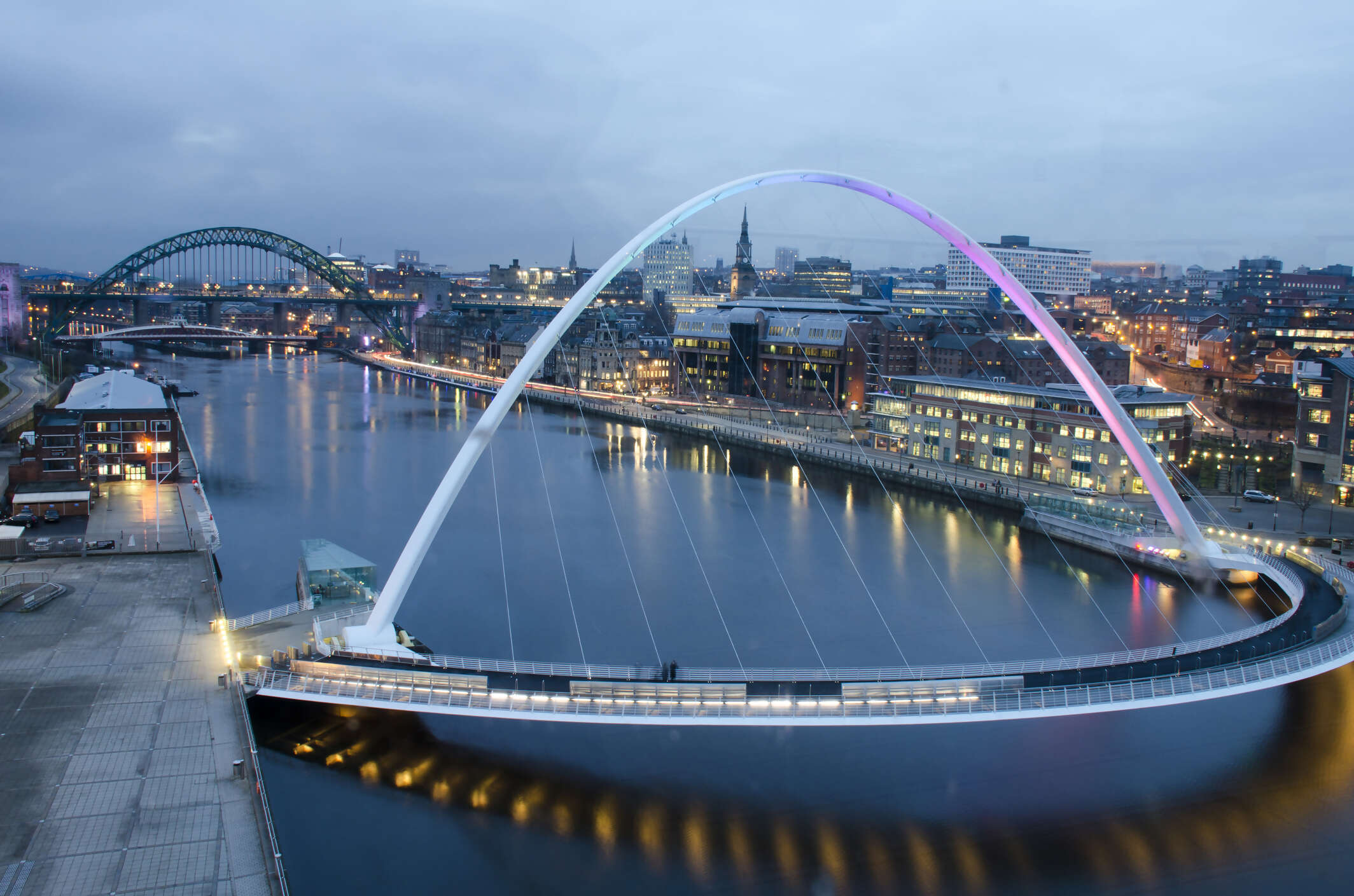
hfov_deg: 59.6
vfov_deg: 41.5
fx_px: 1182
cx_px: 677
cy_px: 448
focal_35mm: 32
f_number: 13
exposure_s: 6
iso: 100
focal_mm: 21
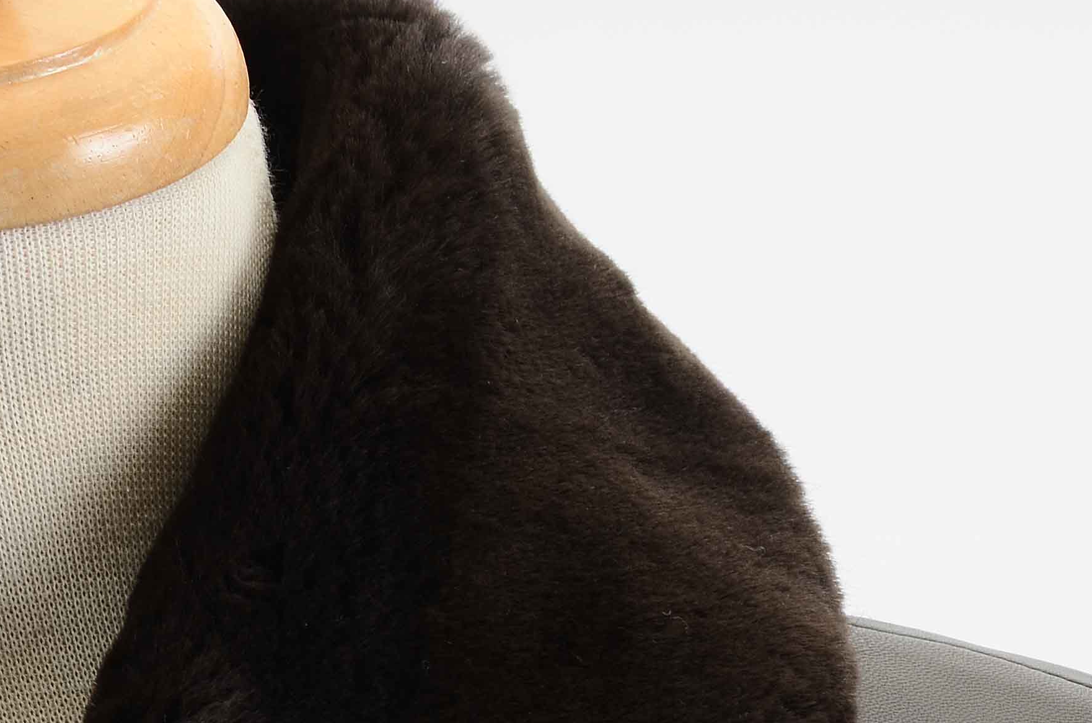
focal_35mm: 440
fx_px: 13331
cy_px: 734
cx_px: -37
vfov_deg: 3.1
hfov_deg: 4.7
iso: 160
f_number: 8
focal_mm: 105
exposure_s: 1/80
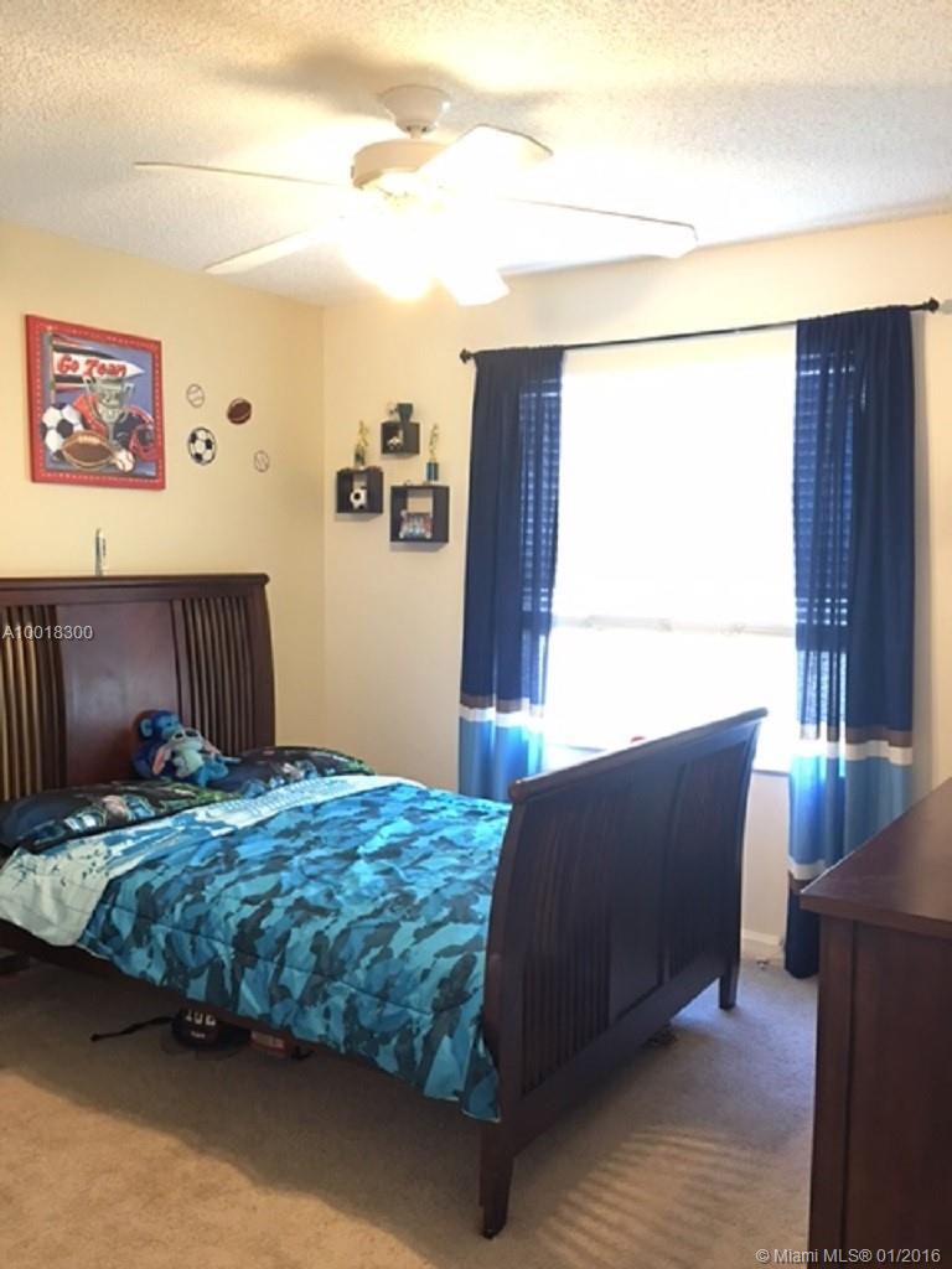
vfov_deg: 61.7
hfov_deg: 48.2
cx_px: 476
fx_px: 1063
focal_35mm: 29
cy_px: 634
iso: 100
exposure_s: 1/15
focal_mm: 4.15
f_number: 2.2
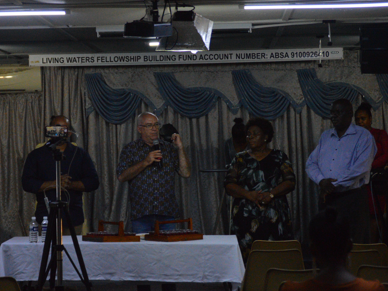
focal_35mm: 125
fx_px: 1401
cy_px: 154
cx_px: 145
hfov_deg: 15.7
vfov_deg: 11.9
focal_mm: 60
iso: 3200
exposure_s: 1/400
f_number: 4
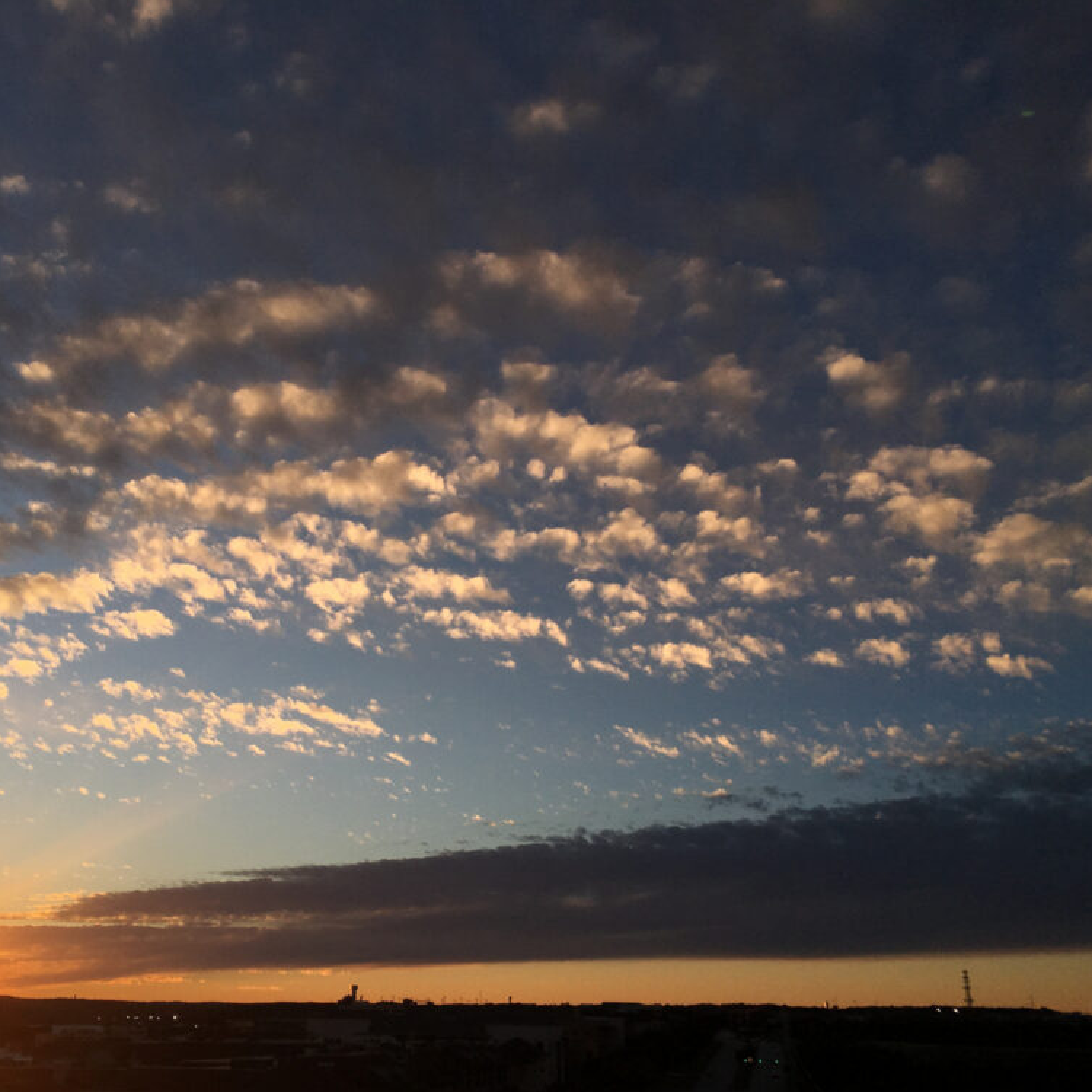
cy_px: 558
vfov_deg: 47.2
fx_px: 1249
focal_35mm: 35
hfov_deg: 46.9
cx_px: 430
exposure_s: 1/1923
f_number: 2.2
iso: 25
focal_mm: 4.15
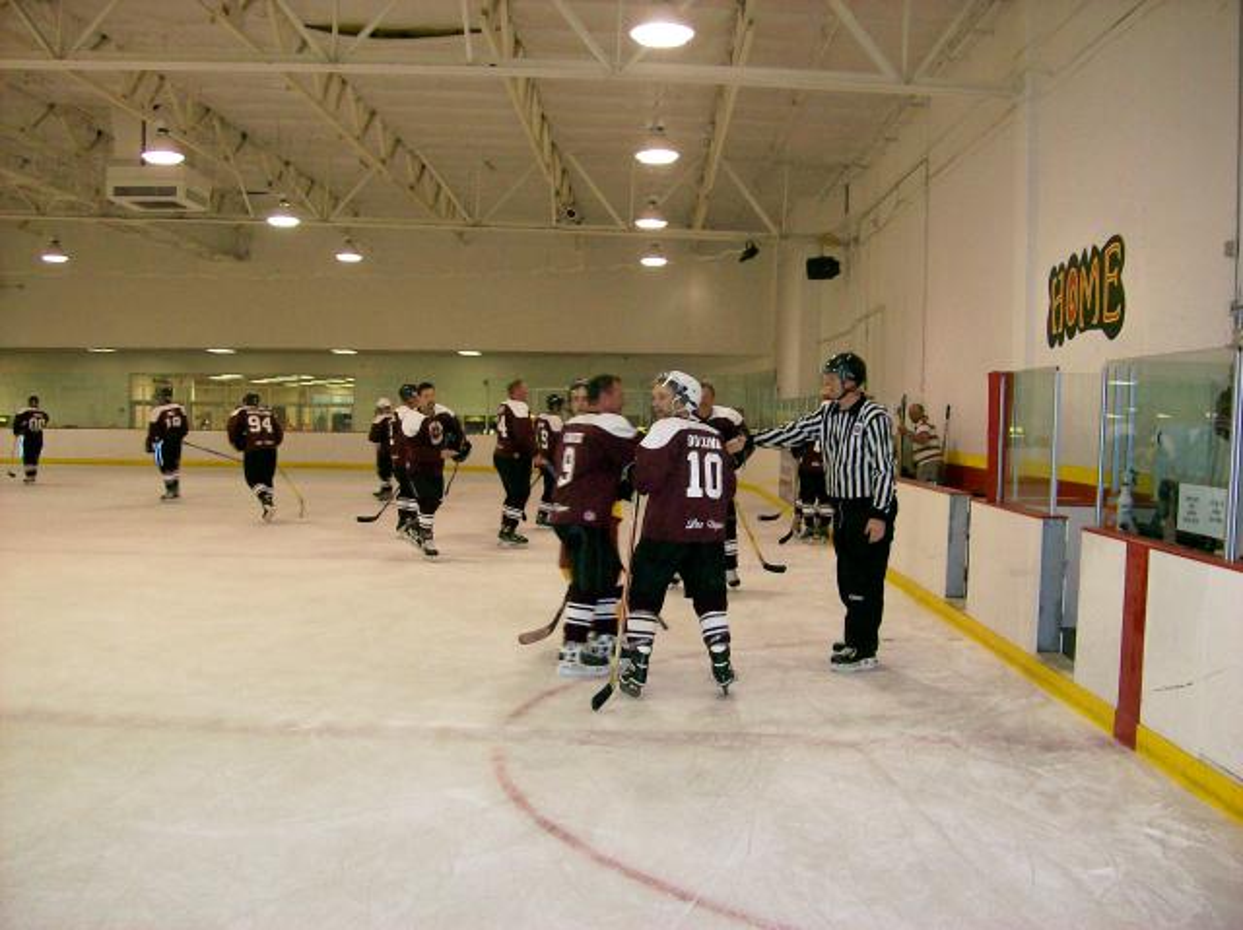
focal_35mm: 36
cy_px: 465
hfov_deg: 51.4
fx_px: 1292
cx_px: 622
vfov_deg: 39.6
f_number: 2.7
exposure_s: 1/64
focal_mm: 6
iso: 140
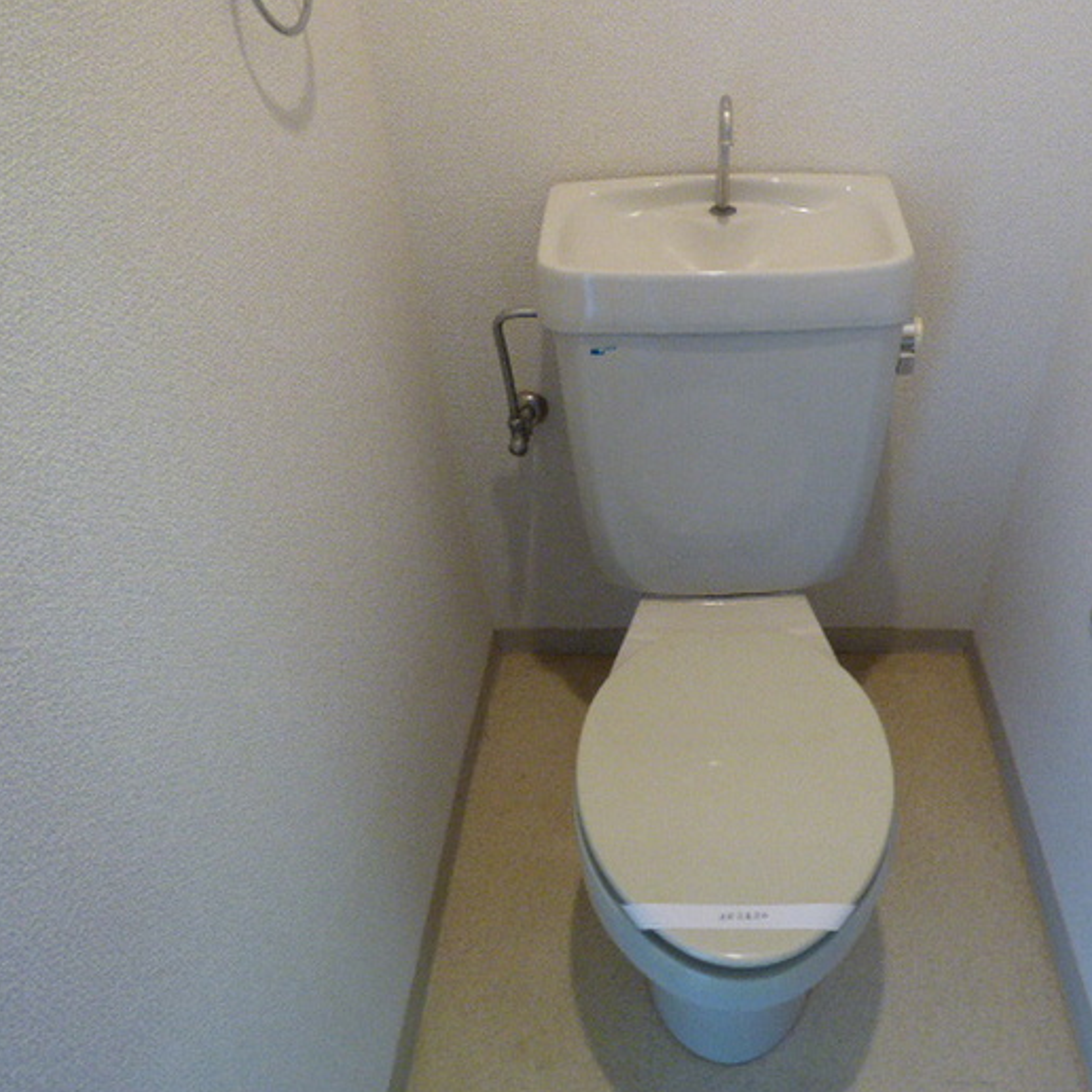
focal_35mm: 24
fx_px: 857
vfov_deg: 65.0
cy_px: 551
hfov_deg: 64.3
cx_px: 665
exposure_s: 1/30
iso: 400
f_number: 2.8
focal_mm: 3.58
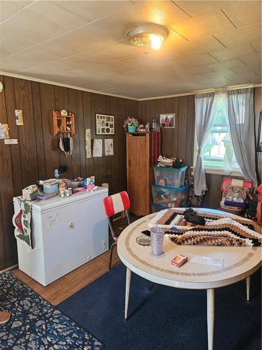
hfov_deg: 58.9
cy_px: 175
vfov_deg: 73.9
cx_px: 131
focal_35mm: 23
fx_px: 232
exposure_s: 1/120
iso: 800
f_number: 1.8
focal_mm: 5.4
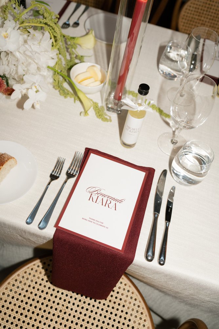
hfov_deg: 37.9
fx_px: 319
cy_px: 164
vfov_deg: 54.4
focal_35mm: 35
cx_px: 110
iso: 2000
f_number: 3.5
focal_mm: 35
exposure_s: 1/250
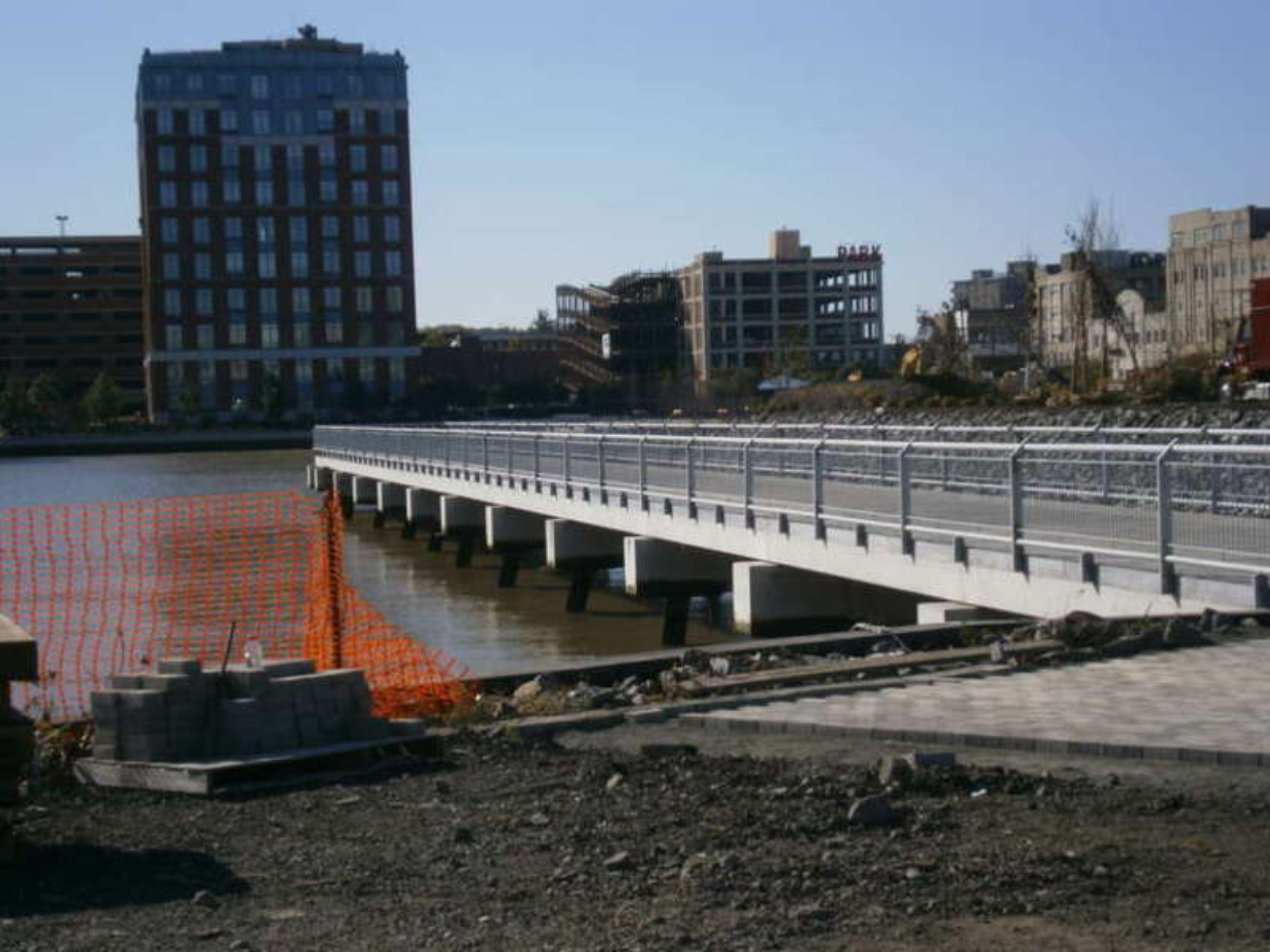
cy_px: 476
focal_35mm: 73
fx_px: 2678
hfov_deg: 26.7
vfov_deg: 20.2
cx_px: 635
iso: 80
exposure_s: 1/1000
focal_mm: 13
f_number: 4.4
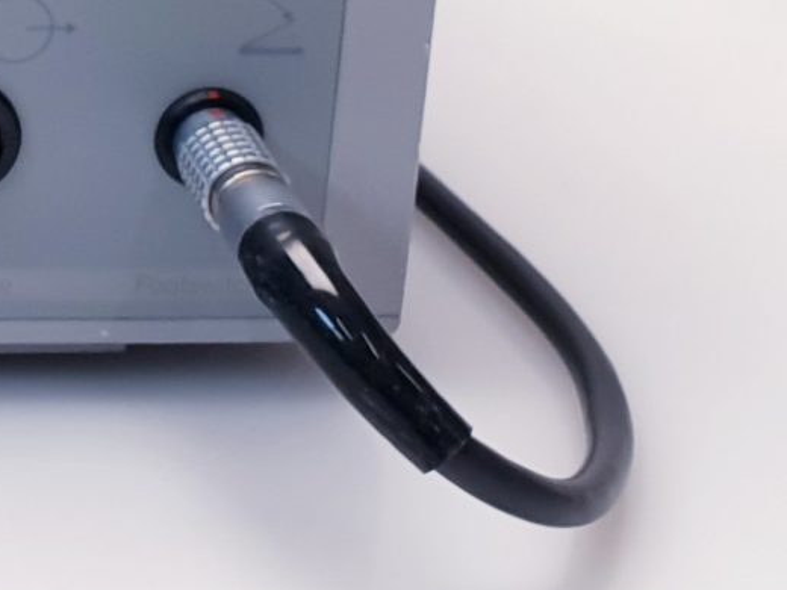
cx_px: -640
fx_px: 2910
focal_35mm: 128
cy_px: -339
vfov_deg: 11.1
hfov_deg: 13.7
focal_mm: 4.3
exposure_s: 1/50
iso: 80
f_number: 2.4
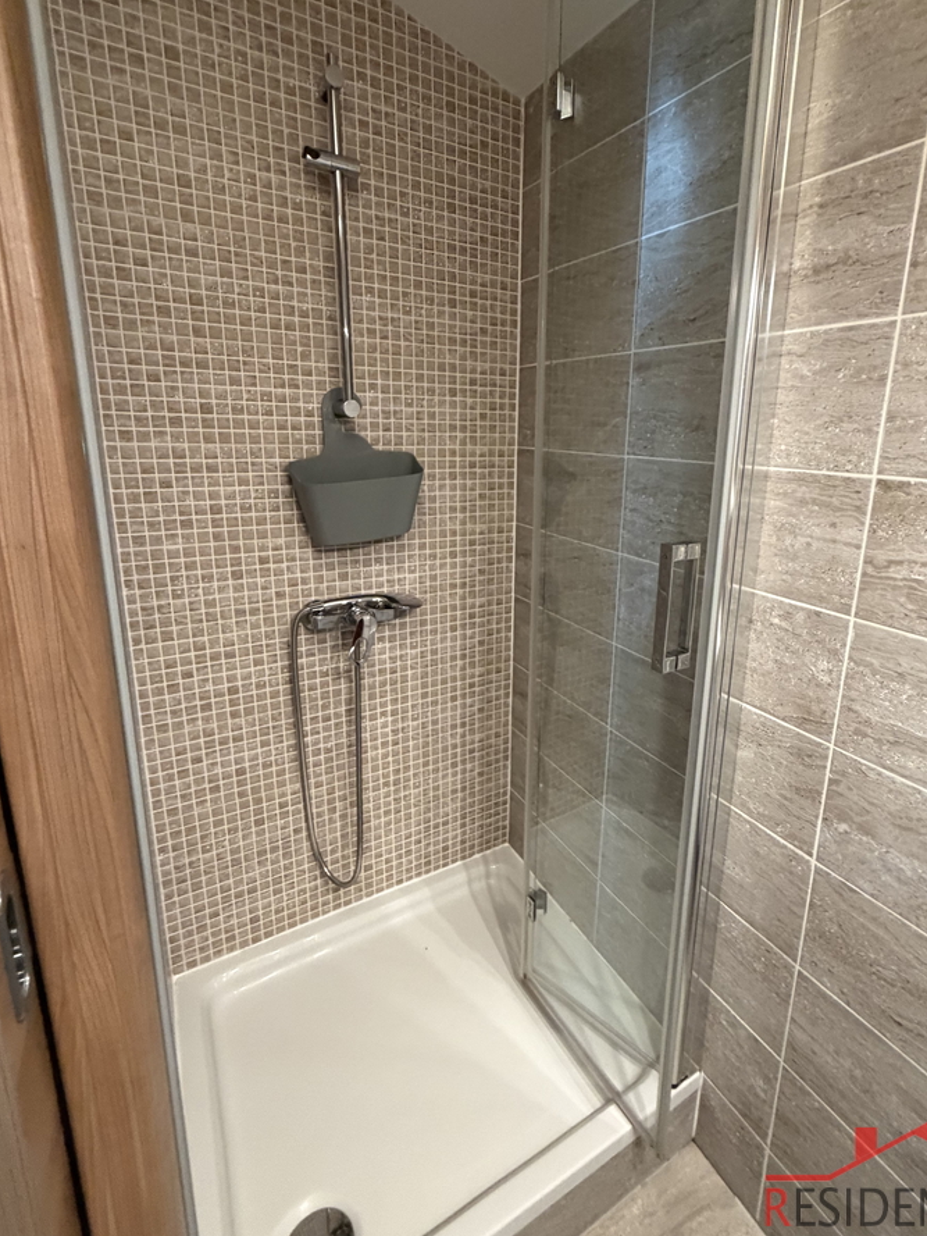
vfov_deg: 90.9
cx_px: 532
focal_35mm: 17
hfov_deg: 74.3
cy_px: 573
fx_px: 607
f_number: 2.2
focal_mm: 2.22
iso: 500
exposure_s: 1/50
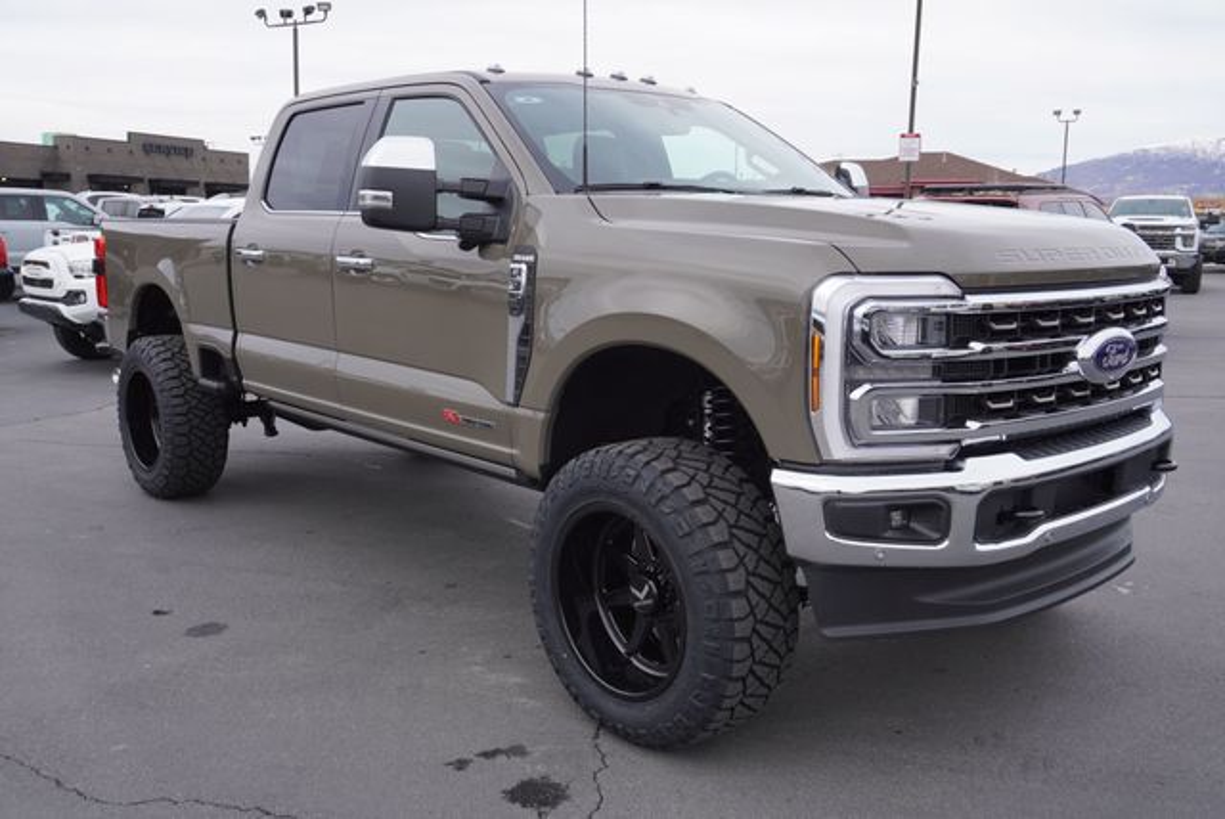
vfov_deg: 40.0
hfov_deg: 57.2
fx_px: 1124
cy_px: 410
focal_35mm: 33
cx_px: 612
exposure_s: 1/160
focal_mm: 22
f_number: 6.3
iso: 100
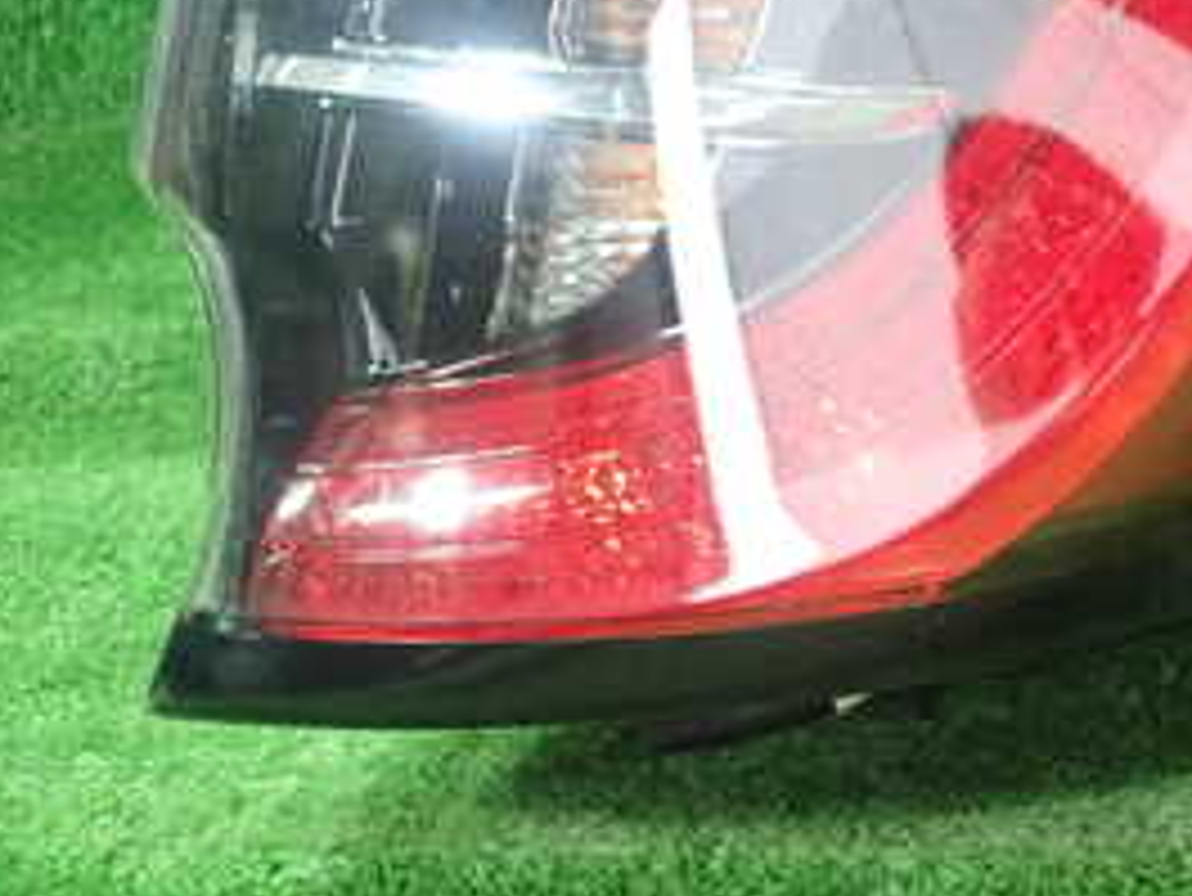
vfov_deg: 21.4
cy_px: 221
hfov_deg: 27.4
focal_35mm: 68
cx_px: 1107
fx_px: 2343
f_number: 2.3
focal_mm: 5.5
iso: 800
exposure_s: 1/125
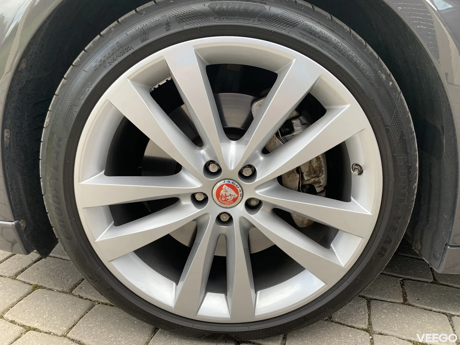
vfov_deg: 53.1
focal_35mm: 26
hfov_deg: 67.3
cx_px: 230
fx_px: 346
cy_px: 172
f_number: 1.8
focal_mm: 4.25
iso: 25
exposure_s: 1/136
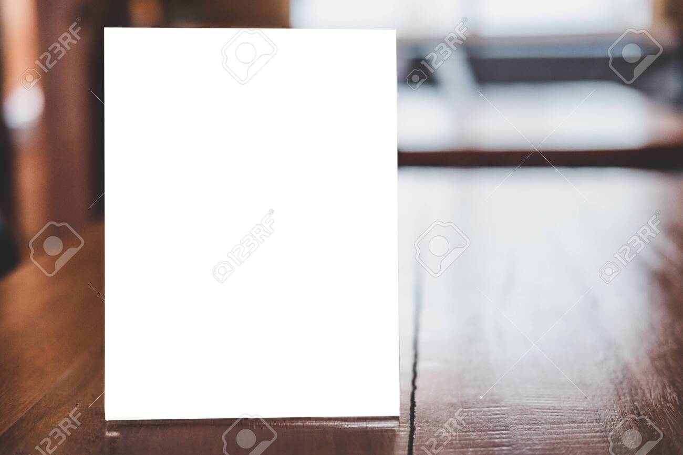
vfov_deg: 25.5
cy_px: 228
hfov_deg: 37.5
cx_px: 342
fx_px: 1005
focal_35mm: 53
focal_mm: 35
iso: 400
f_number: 2
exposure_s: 1/80
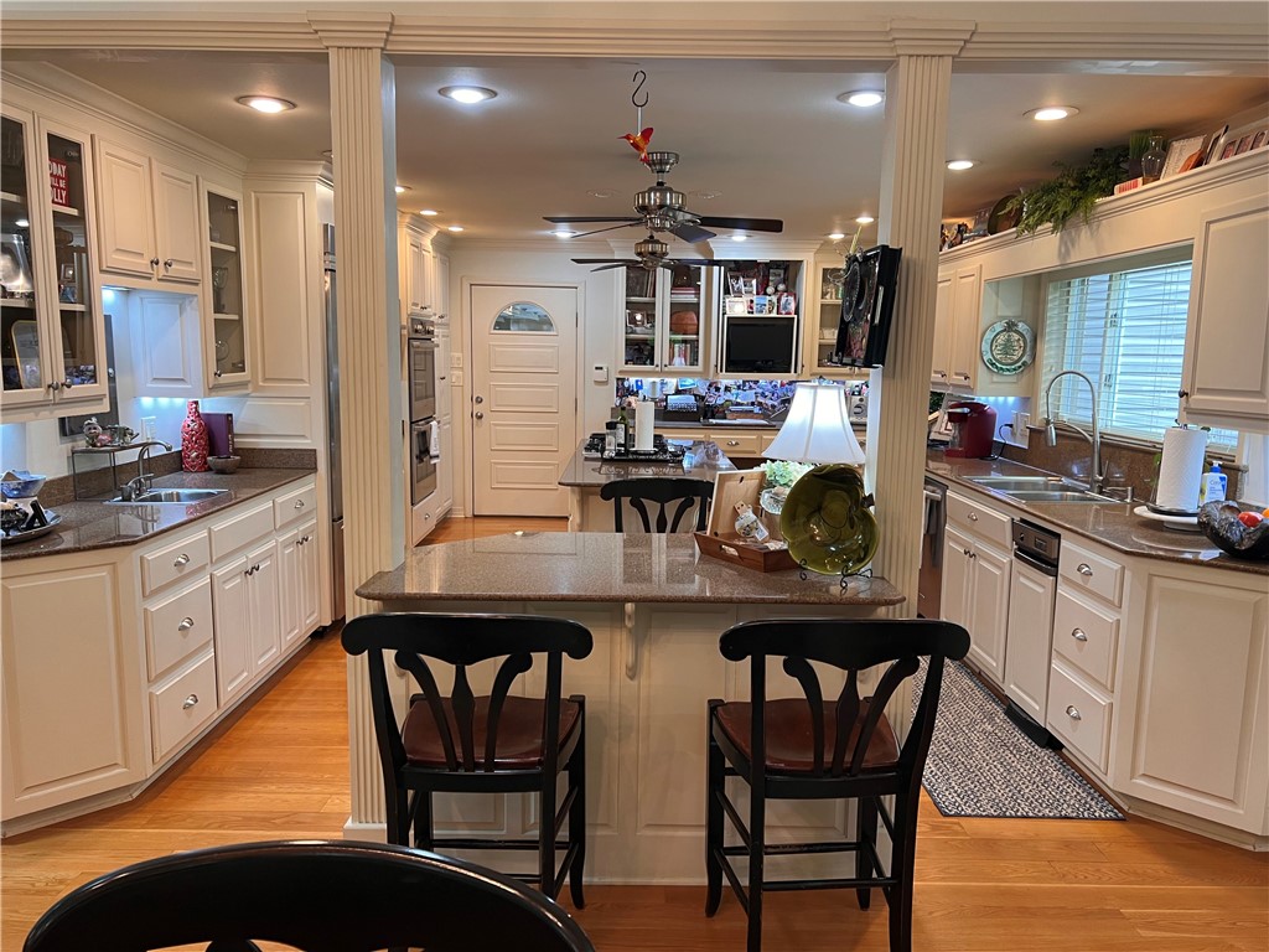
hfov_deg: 67.3
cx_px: 634
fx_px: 953
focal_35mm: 26
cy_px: 476
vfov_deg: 53.1
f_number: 1.5
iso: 80
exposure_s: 1/60
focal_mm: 5.7
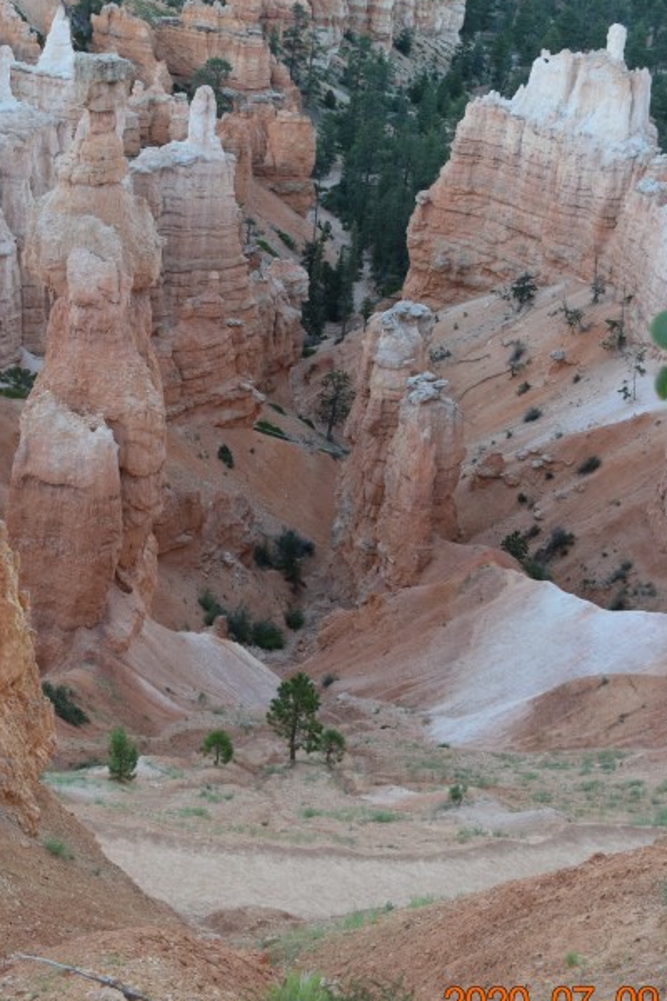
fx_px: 1688
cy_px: 409
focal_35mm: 61
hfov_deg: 22.3
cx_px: 218
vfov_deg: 32.9
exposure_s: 1/125
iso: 800
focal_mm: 27
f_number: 5
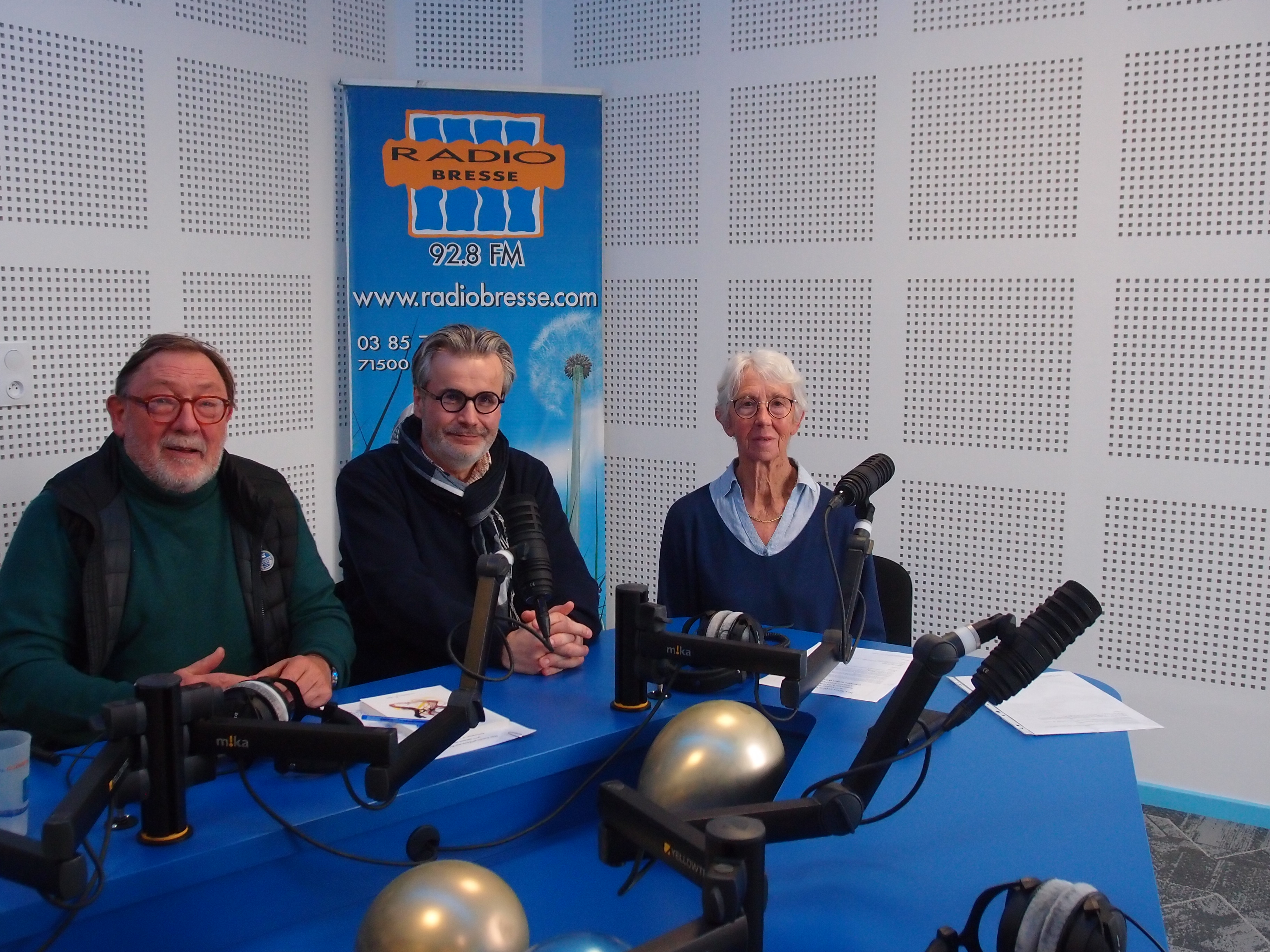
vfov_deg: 41.8
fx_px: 1247
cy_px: 476
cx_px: 635
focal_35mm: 34
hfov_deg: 54.0
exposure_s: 1/100
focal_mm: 7.41
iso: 400
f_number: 2.2
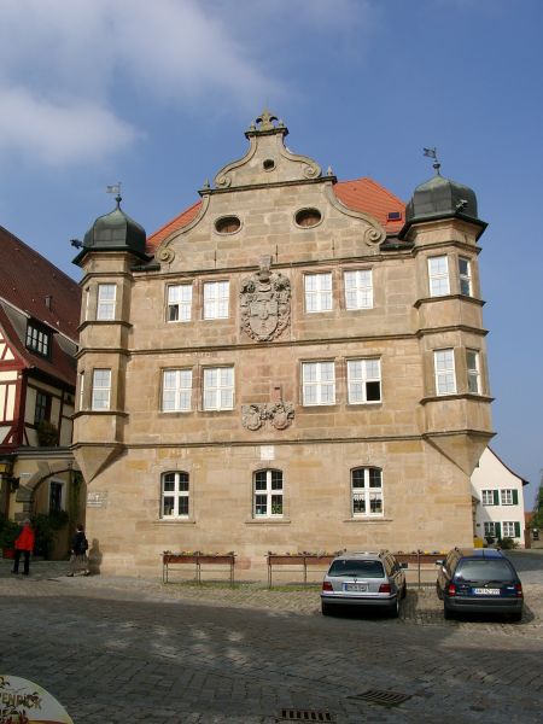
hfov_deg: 41.8
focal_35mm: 34
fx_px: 711
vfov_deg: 54.0
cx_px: 272
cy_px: 362
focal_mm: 7.13
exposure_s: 1/540
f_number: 5.6
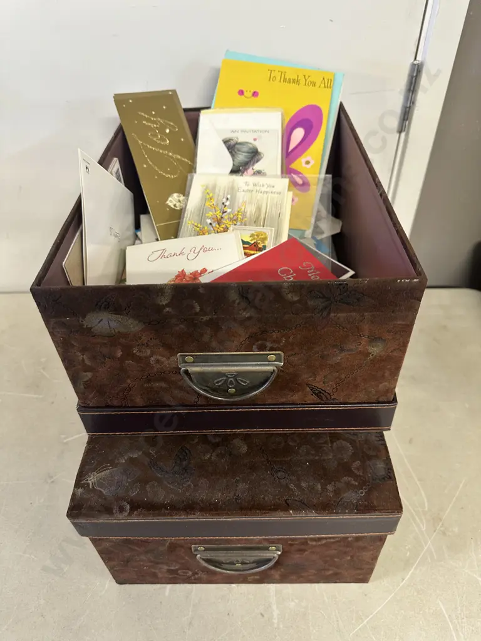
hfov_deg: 56.8
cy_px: 320
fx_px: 445
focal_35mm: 24
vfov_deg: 71.6
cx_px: 240
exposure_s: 1/50
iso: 200
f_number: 1.78
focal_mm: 6.86
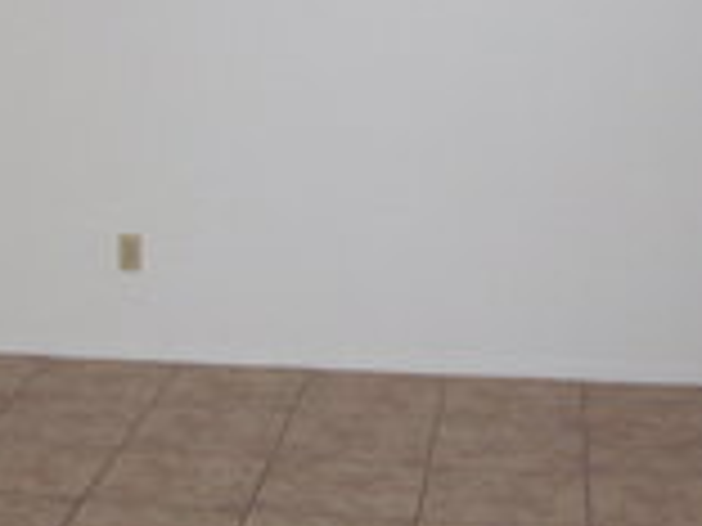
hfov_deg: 21.0
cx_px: 216
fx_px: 1886
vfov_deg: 15.8
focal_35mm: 93
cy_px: 90
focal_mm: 5.6
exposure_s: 1/60
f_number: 2.7
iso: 160
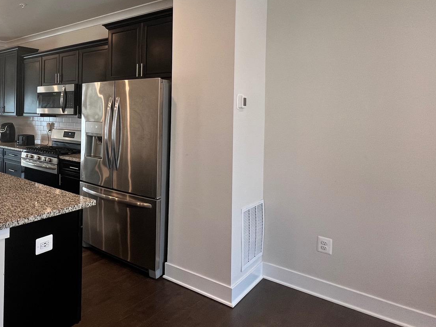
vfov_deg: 55.9
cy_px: 115
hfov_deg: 60.7
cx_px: 45
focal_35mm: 24
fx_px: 302
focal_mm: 1.57
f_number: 1.8
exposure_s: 1/120
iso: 125
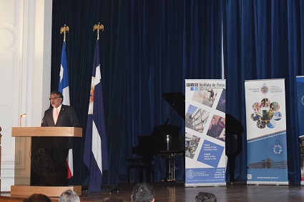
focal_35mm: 82
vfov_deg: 16.5
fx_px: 696
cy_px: 101
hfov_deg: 24.6
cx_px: 152
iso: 3200
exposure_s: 1/60
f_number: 5.6
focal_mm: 55
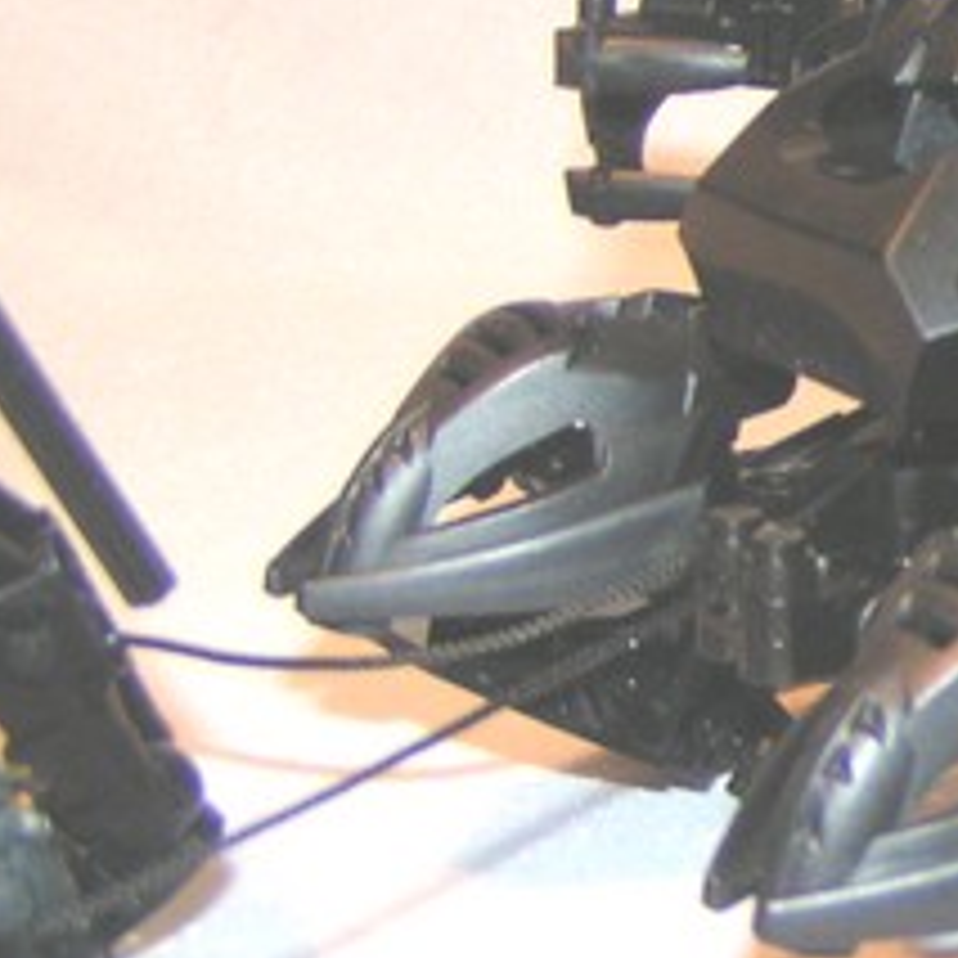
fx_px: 3162
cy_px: 180
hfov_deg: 15.9
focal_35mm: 101
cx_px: 1399
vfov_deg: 17.1
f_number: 2.8
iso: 200
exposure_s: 1/40
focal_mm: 5.8
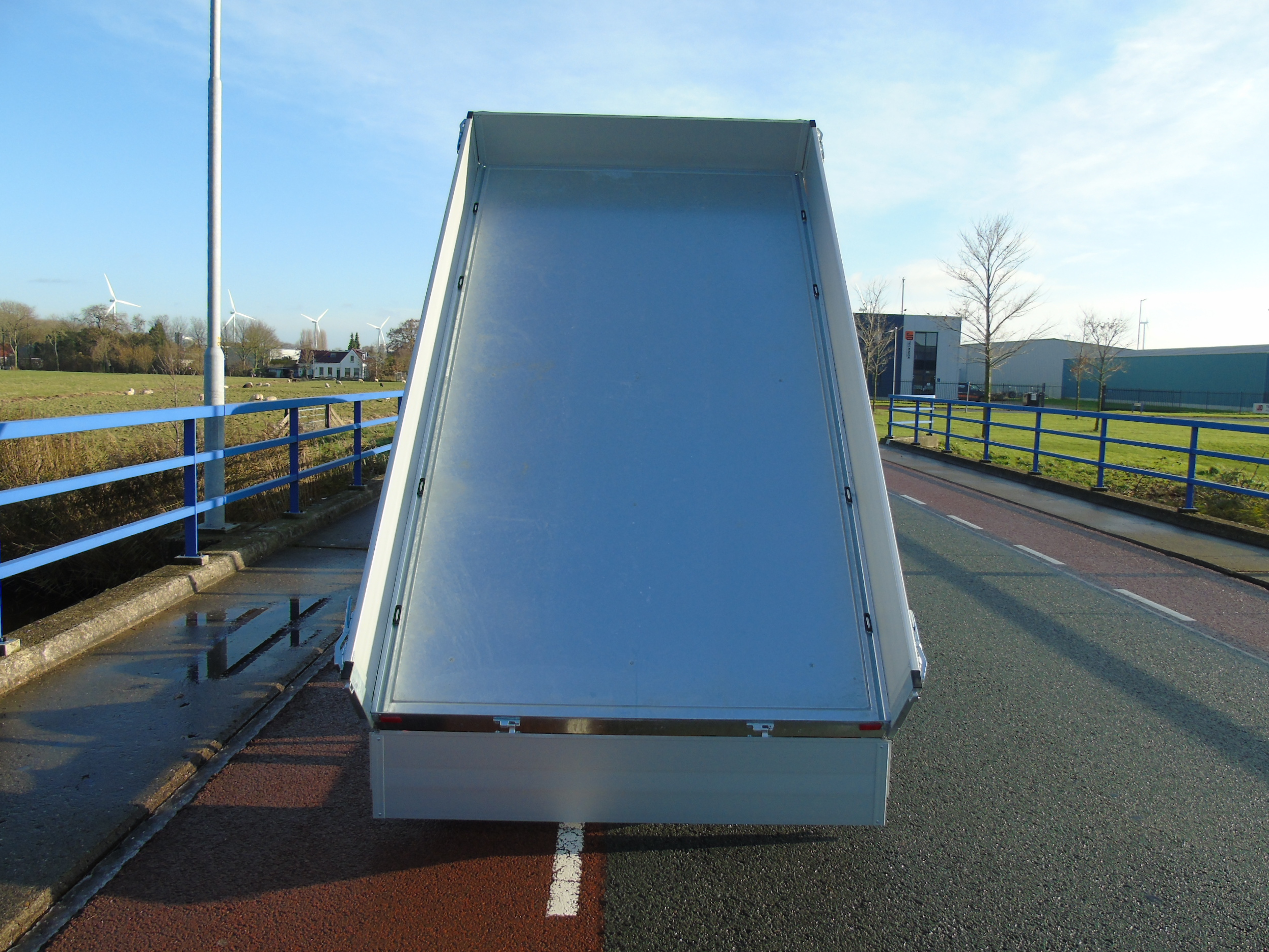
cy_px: 463
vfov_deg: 53.1
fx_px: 953
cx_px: 650
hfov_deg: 67.3
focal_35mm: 26
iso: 80
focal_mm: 4.4
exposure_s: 1/500
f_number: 3.4
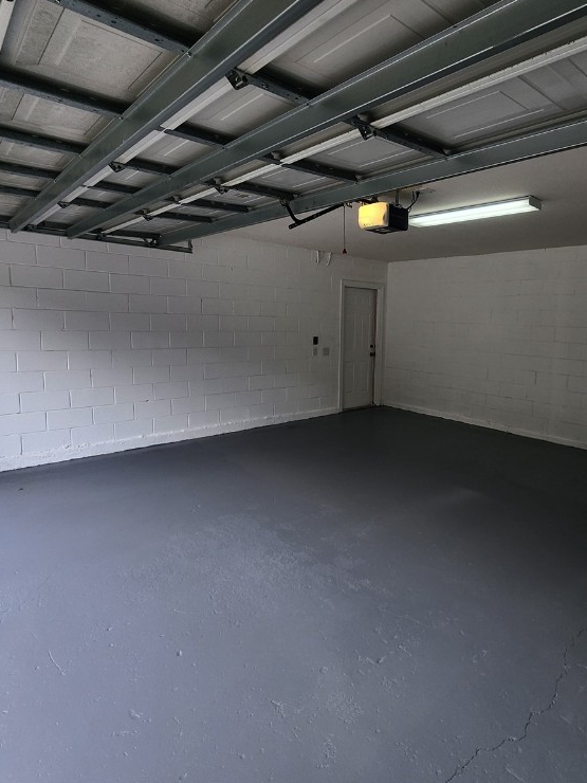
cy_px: 379
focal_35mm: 18
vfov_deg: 87.7
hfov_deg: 70.4
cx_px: 369
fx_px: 407
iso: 50
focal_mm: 2.2
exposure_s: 1/297
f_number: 2.2
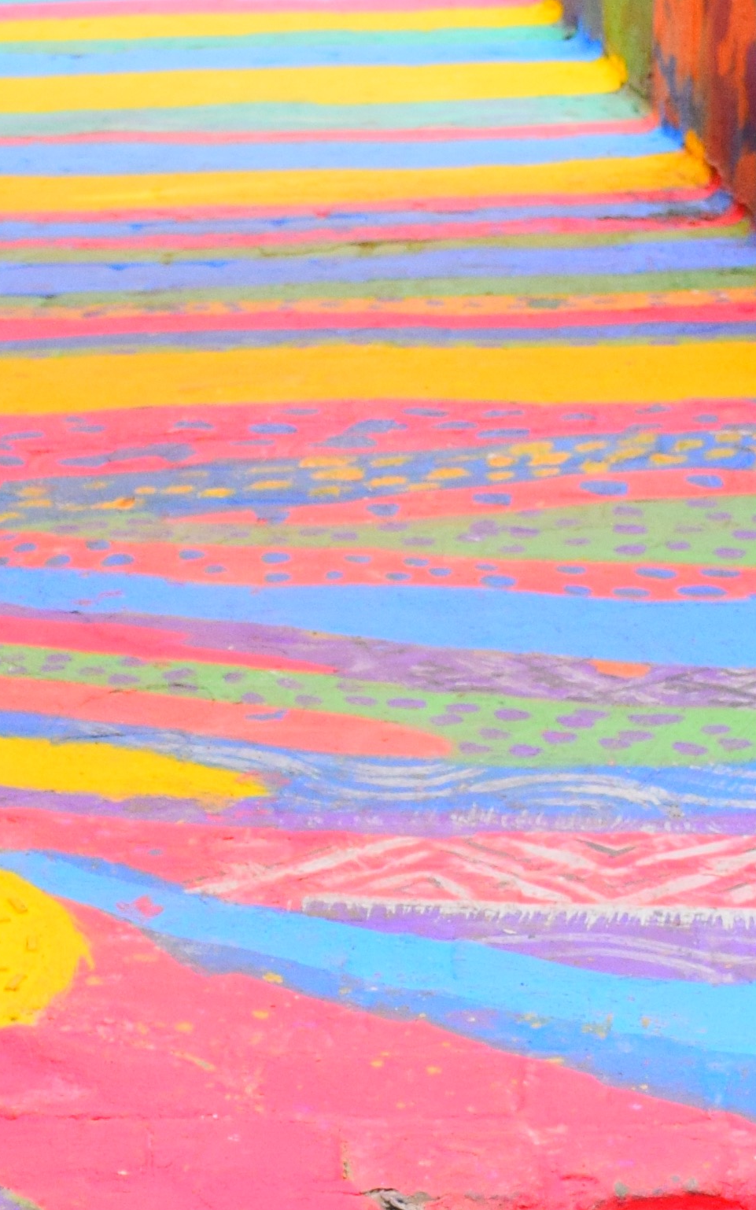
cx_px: 3
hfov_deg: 7.6
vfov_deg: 12.1
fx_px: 5704
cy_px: 749
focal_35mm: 173
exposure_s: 1/200
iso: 400
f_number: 7.1
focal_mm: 29
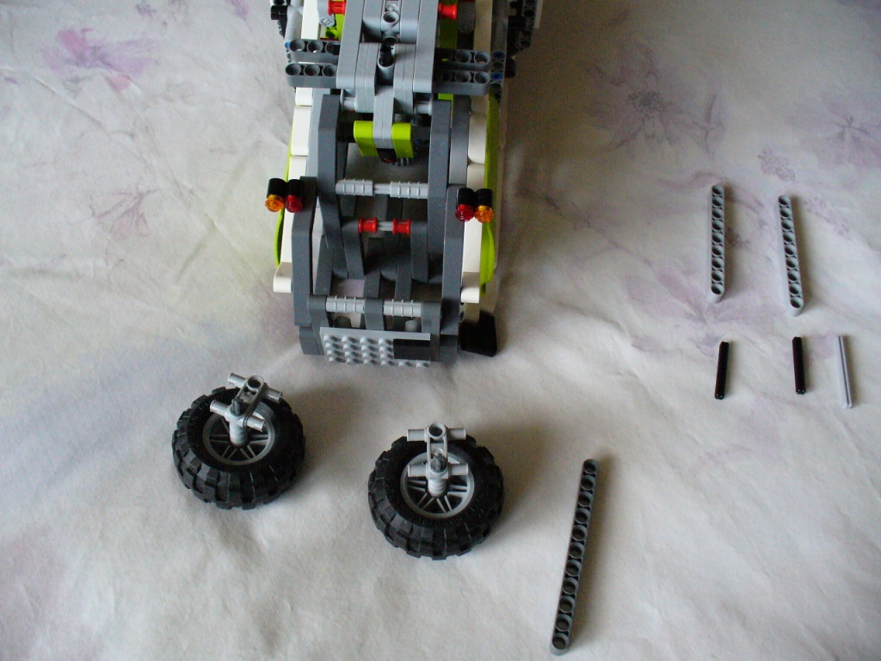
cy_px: 330
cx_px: 440
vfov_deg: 38.7
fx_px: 942
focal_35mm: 37
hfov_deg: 50.1
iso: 400
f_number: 2.8
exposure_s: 1/160
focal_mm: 6.1
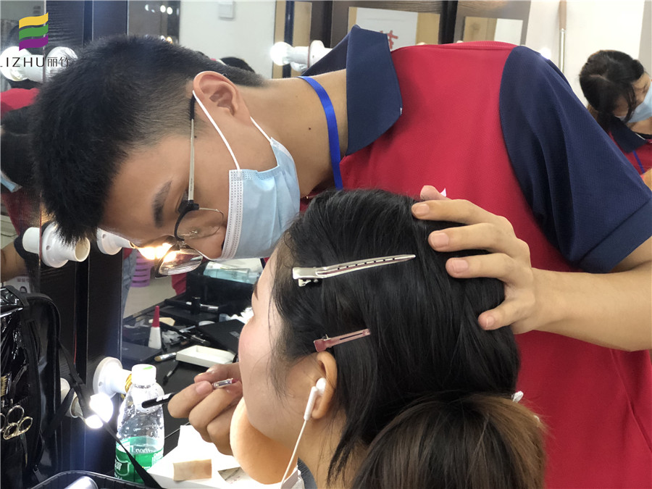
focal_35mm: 57
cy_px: 244
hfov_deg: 33.8
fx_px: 1074
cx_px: 326
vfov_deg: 25.7
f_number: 2.8
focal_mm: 6.6
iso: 320
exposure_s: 1/33
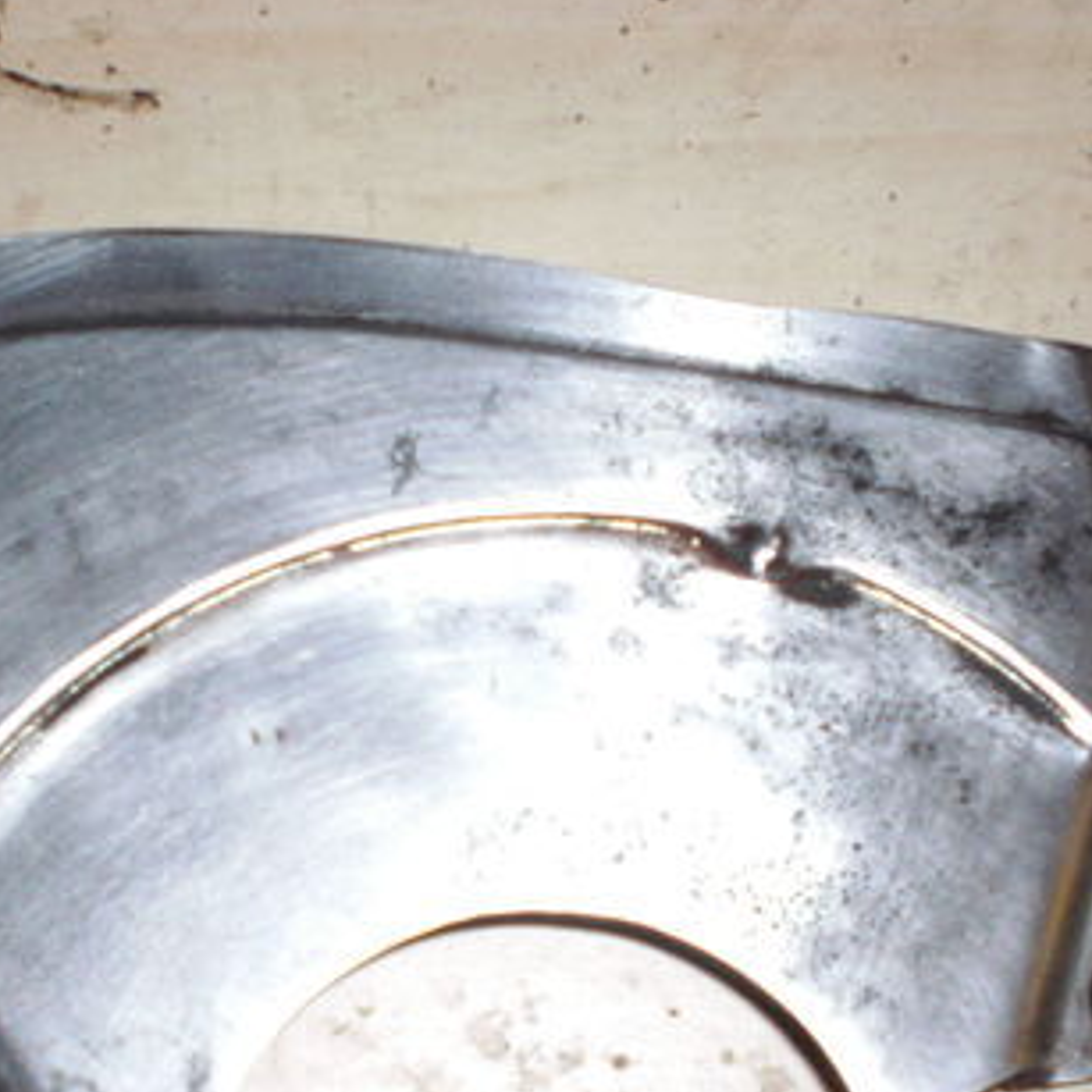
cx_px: 363
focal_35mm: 70
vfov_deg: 24.5
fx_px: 2498
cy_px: 722
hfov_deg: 24.5
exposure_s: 1/60
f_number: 3.1
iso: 200
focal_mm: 6.3
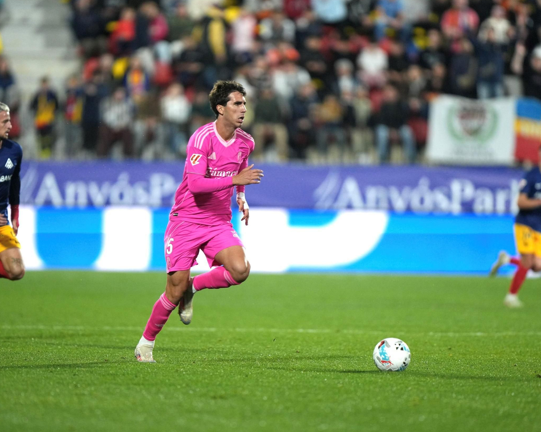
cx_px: 226
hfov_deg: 4.1
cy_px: 220
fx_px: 7605
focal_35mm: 475
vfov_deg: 3.3
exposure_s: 1/1250
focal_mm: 400
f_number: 2.8
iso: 2500
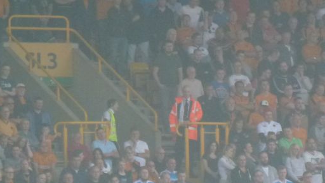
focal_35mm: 679
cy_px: 245
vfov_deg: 1.8
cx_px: 292
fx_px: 5851
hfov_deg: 3.2
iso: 320
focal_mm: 47.7
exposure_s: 1/250
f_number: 5.6
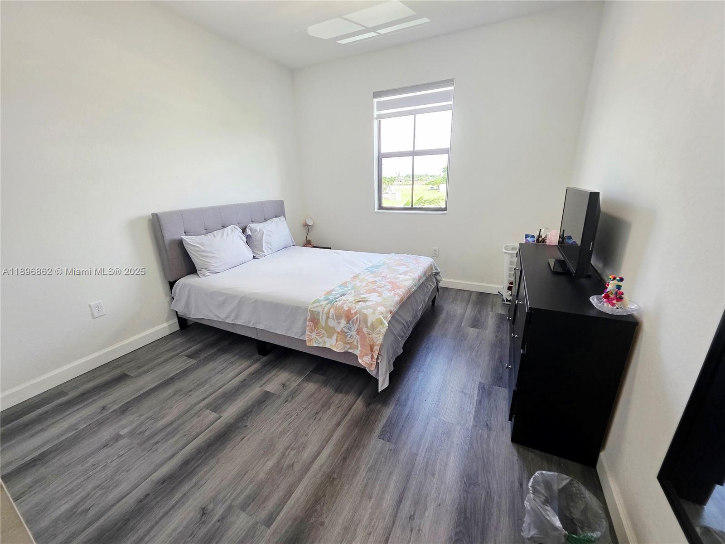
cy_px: 272
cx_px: 362
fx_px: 272
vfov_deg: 89.9
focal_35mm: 13
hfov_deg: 106.2
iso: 160
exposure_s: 1/120
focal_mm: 2.2
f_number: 1.9
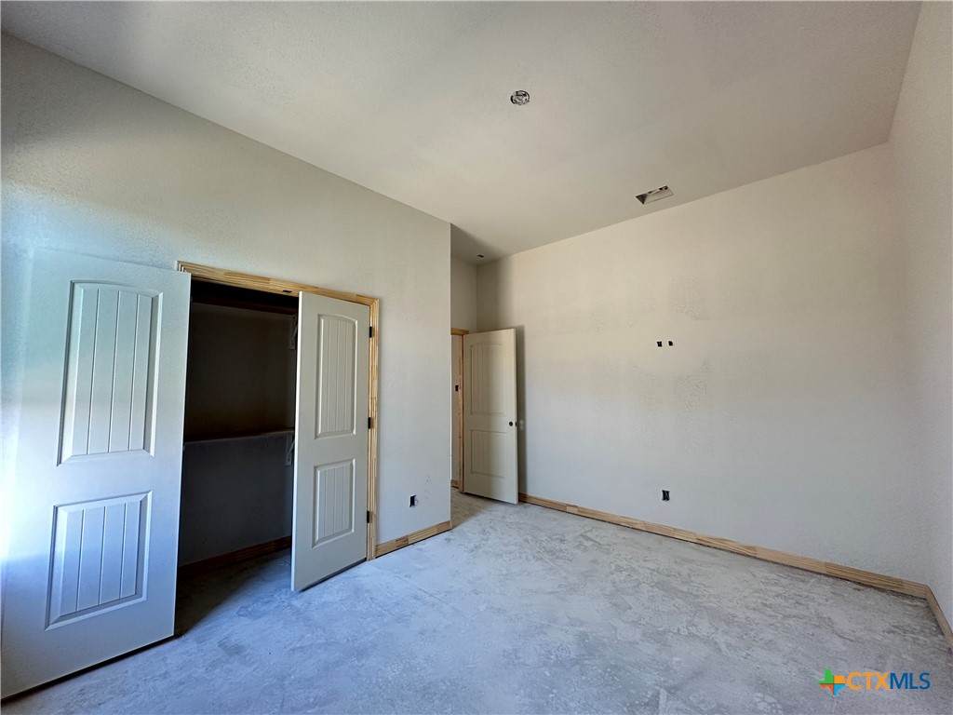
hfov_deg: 102.1
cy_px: 358
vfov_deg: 85.7
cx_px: 476
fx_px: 385
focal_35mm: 14
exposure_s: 1/99
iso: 250
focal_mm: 2.22
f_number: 2.2
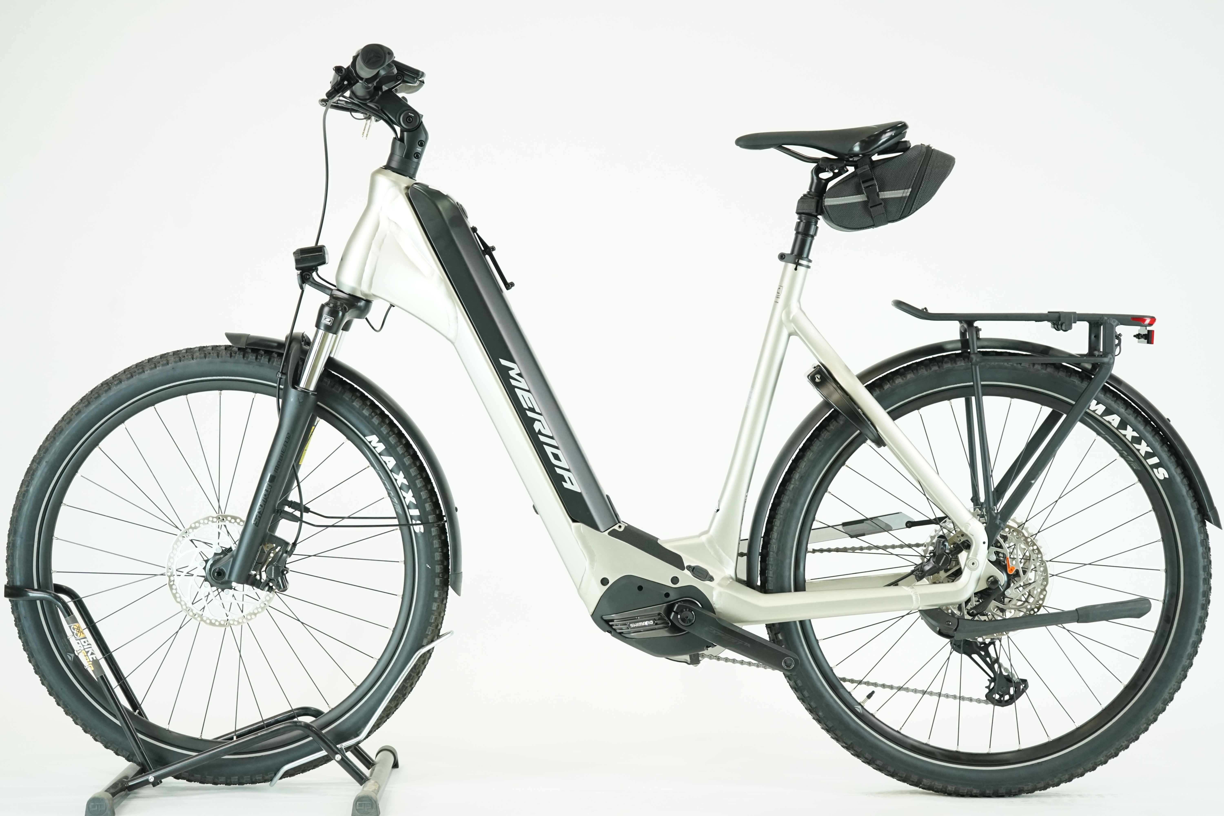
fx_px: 1938
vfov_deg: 23.8
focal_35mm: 57
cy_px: 408
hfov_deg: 35.1
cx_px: 612
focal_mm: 57
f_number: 5
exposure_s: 1/200
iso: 2000
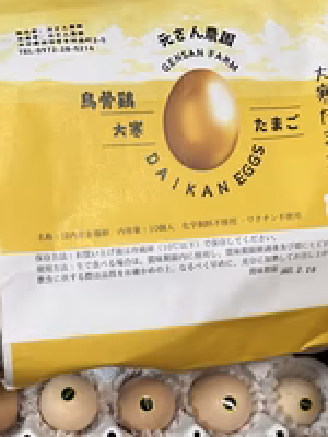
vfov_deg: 37.5
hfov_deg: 30.0
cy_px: 378
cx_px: 101
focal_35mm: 48
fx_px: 606
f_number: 1.78
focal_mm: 6.86
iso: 200
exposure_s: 1/50
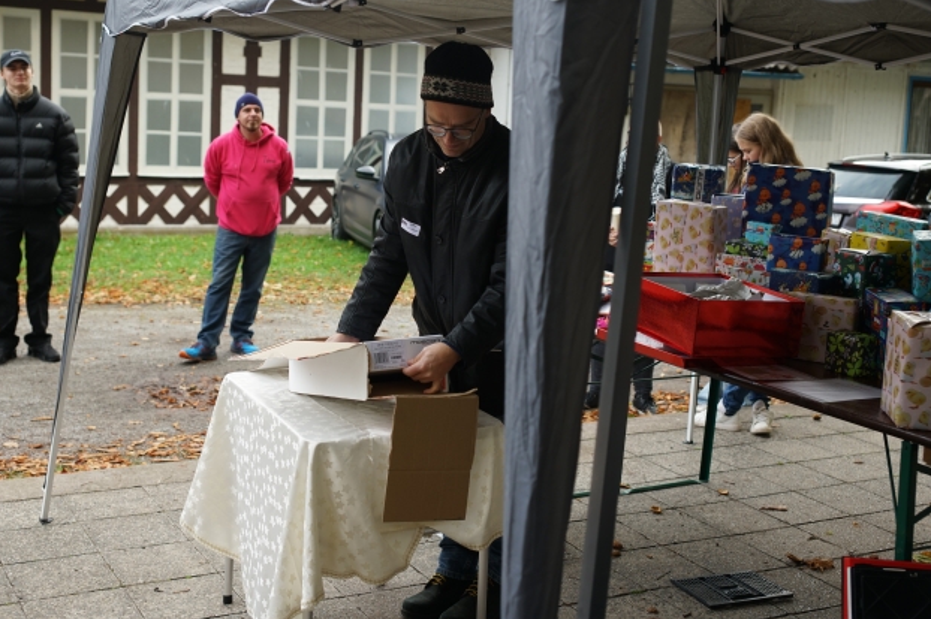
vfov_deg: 29.8
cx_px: 425
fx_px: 1163
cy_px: 272
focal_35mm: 45
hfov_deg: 43.6
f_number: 4
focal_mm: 40
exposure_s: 1/200
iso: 400
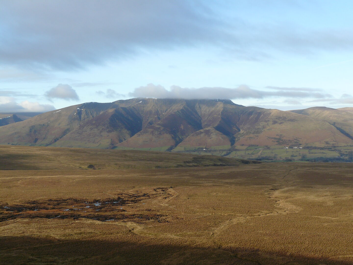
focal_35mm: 50
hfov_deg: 38.2
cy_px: 132
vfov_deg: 29.1
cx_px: 176
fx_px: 510
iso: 100
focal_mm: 8.3
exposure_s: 1/200
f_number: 5
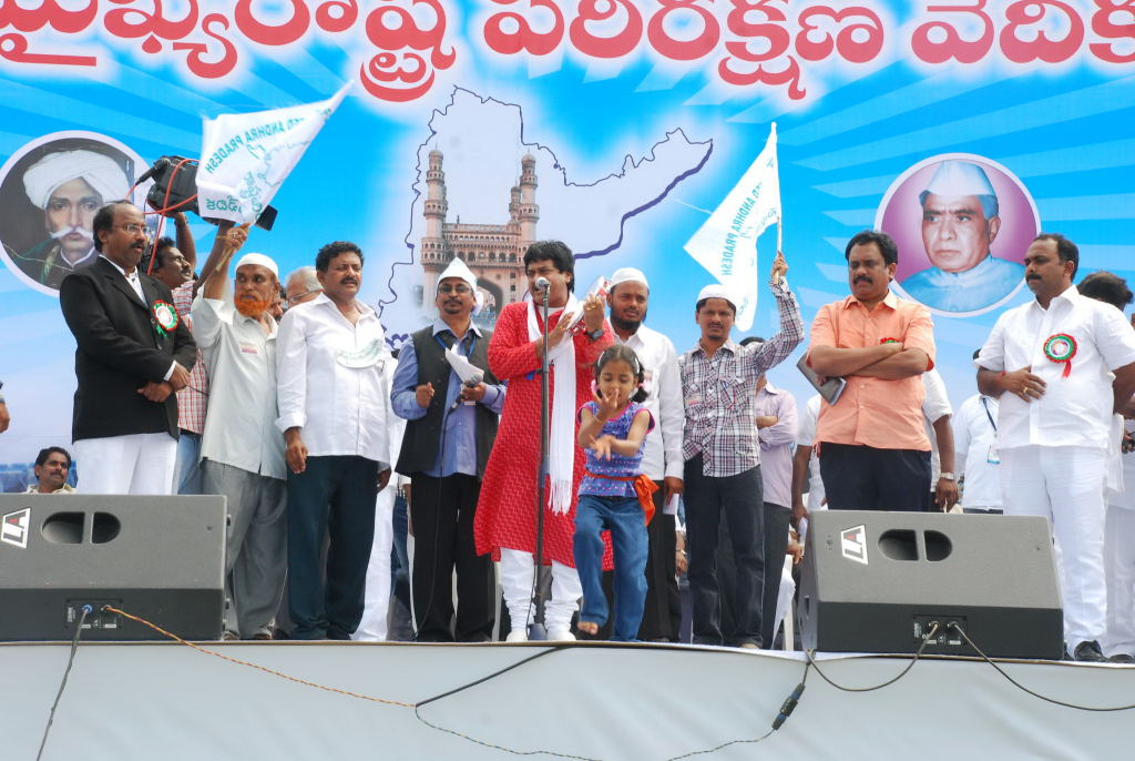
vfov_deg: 14.8
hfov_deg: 21.9
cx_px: 568
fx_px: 2936
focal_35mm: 93
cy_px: 380
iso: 400
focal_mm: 62
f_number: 13
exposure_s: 1/125
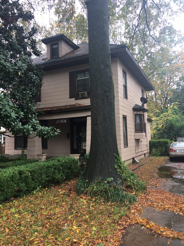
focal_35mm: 29
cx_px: 92
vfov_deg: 61.7
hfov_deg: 48.2
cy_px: 123
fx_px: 206
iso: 25
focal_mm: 4.15
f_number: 2.2
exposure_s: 1/40
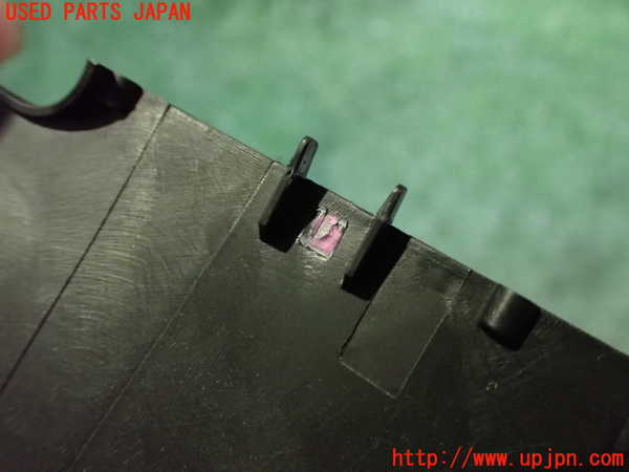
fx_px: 545
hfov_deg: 60.0
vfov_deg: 46.8
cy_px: 236
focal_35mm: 30
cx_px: 314
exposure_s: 1/30
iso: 1250
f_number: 2.3
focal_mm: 5.4
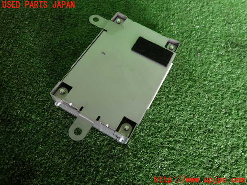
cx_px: 124
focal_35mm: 25
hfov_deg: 69.4
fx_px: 178
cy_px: 92
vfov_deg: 54.9
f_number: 2
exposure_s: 1/60
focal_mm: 4.5
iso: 160
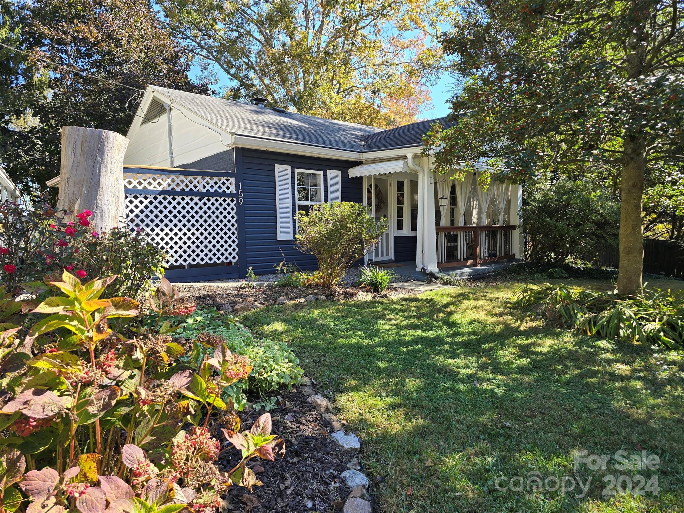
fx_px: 454
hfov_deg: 73.9
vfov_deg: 58.9
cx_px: 342
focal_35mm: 23
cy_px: 256
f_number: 1.7
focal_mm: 6.3
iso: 12
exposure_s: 1/180
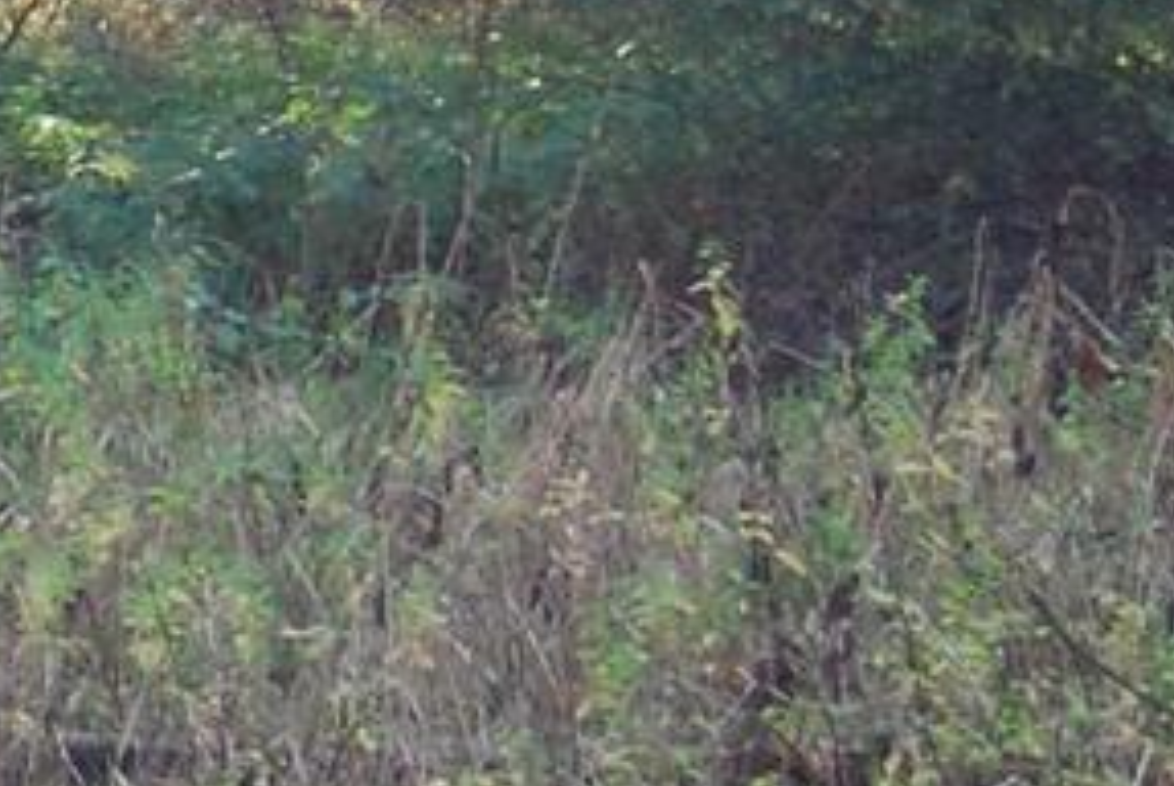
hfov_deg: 6.8
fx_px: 9075
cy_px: 61
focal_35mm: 278
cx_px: -2008
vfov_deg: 4.9
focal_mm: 26
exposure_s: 1/60
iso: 360
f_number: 4
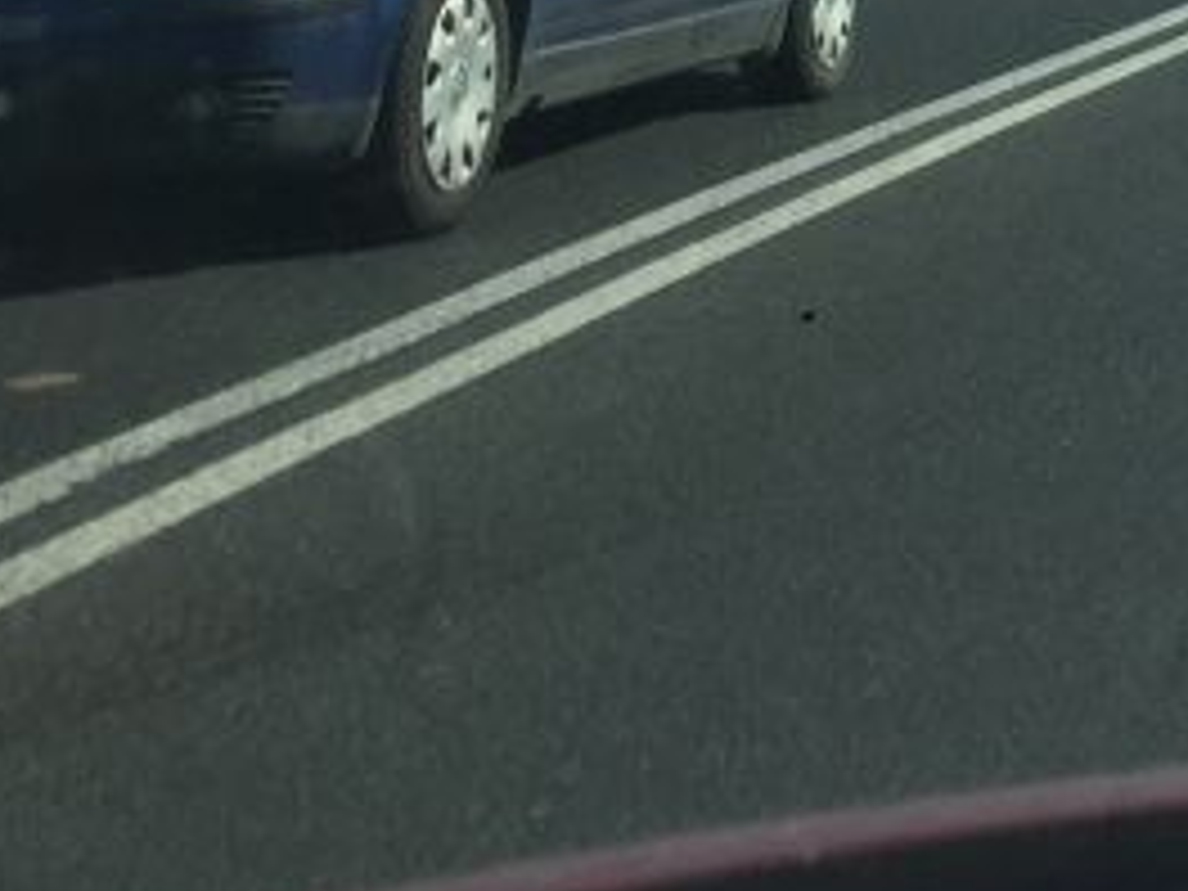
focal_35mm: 117
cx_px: 1505
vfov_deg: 11.6
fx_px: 4015
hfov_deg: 16.0
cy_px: -778
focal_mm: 4.15
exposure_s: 1/2083
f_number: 2.2
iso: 32
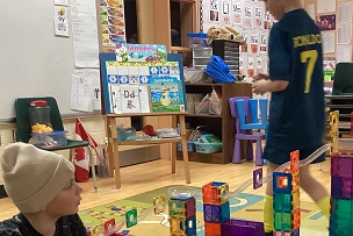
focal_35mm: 53
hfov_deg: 37.1
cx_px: 238
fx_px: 520
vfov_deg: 25.1
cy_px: 190
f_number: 2.4
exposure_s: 1/60
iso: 320
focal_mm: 3.3
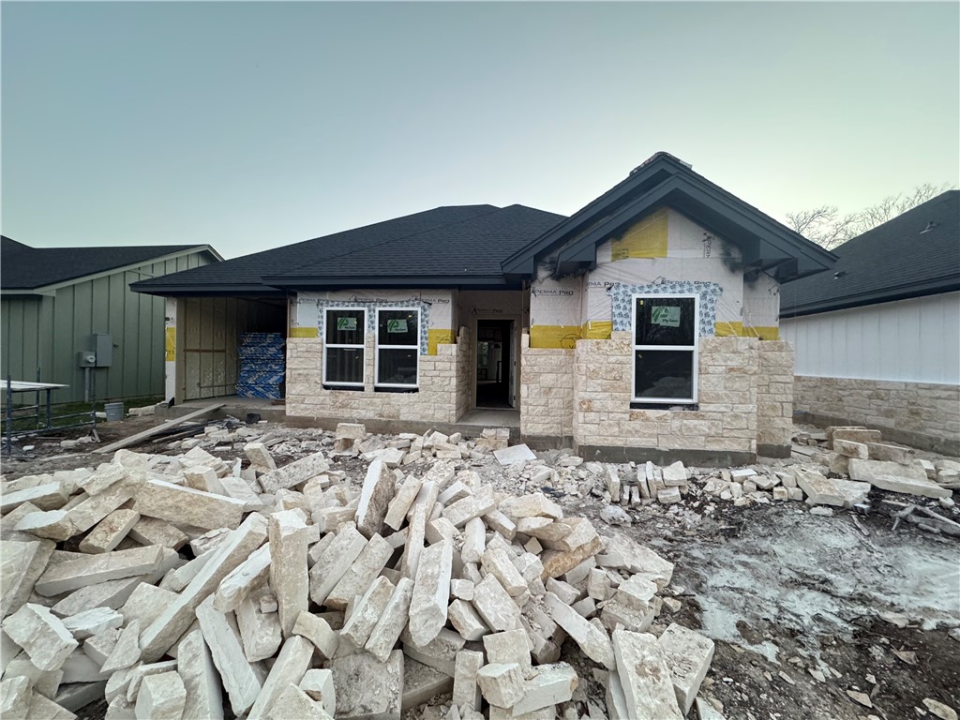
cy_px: 360
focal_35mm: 14
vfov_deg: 85.7
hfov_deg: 102.1
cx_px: 480
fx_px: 388
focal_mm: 2.22
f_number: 2.2
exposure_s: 1/76
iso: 320
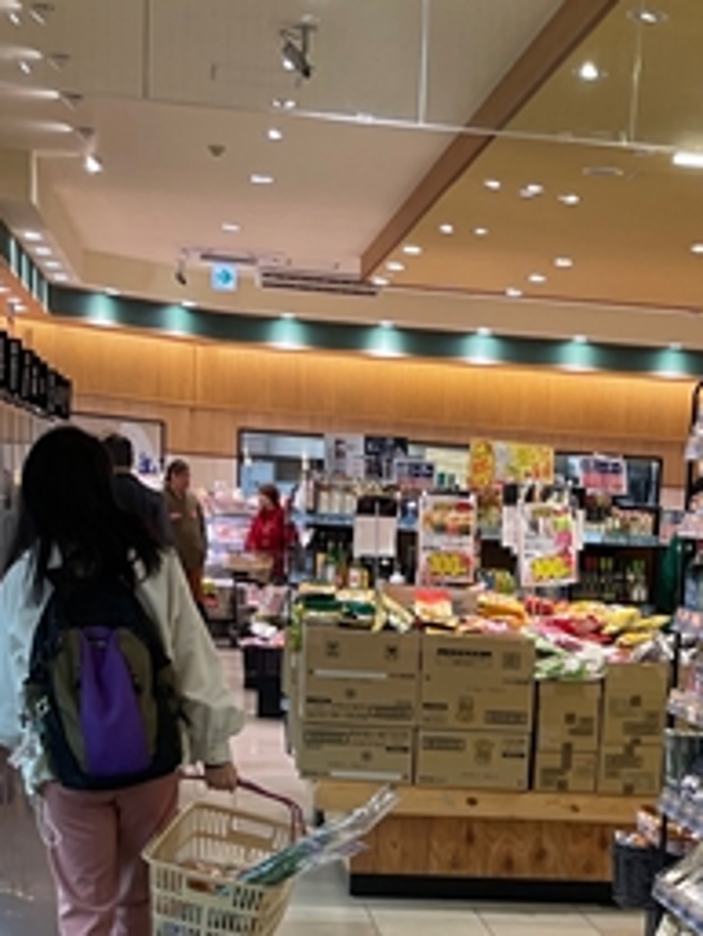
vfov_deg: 22.5
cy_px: 1071
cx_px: 525
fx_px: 2192
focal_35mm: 81
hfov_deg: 18.1
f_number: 1.6
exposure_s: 1/120
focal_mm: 4.2
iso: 80
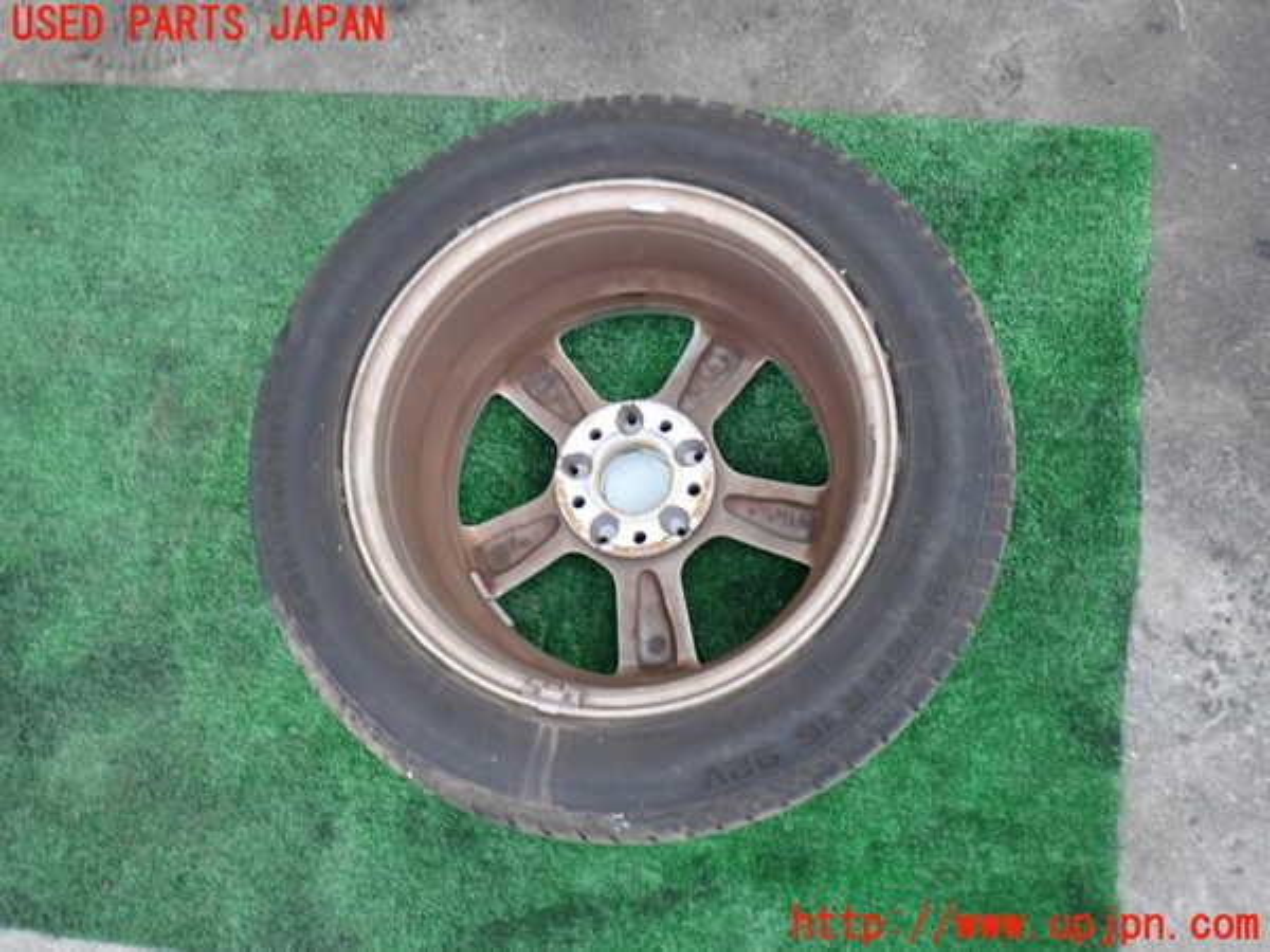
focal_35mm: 30
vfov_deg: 46.8
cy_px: 476
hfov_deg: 60.0
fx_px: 1101
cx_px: 635
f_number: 2.3
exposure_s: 1/30
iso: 200
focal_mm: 5.4
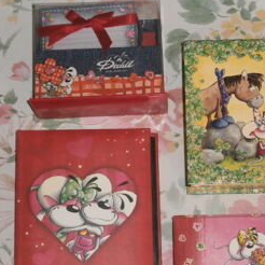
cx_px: 178
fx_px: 702
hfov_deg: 21.3
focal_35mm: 81
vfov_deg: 21.4
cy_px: 164
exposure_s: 1/40
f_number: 3.4
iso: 200
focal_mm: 8.3
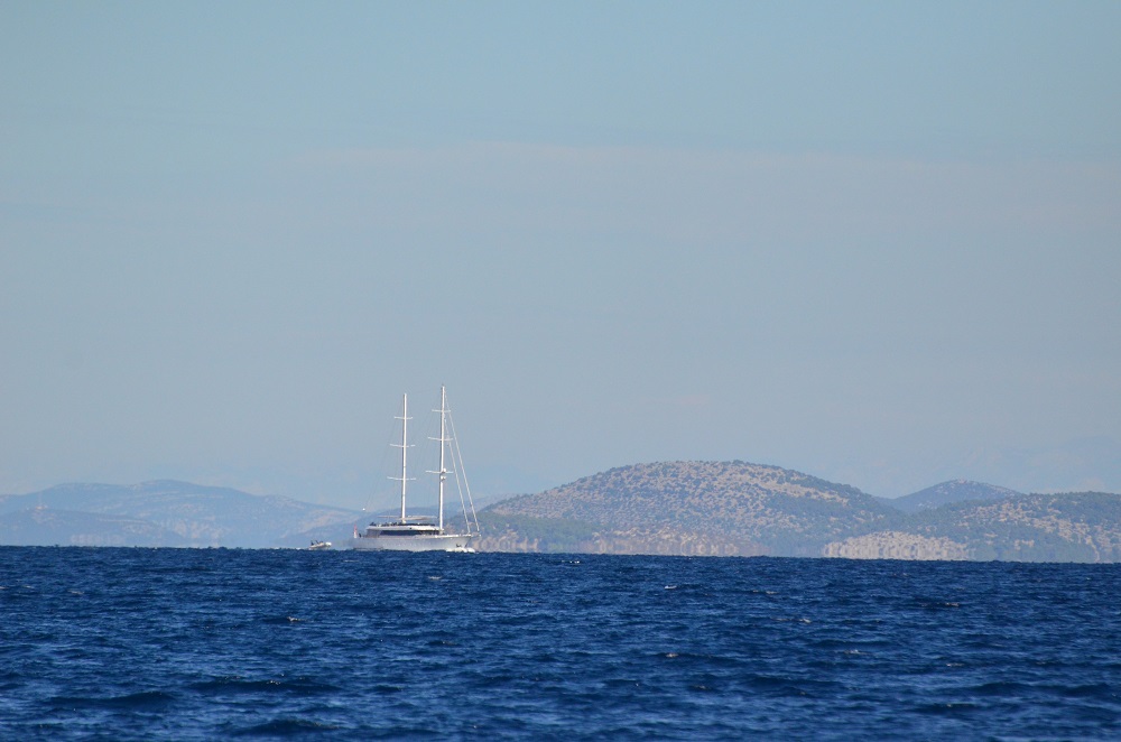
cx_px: 560
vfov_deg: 3.0
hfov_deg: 4.6
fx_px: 13981
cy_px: 371
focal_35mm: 450
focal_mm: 300
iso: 1100
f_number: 6.3
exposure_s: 1/8000
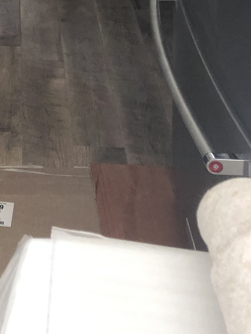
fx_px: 841
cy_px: -148
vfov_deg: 19.9
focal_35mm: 87
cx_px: -126
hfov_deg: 15.6
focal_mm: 3.99
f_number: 1.8
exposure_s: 1/30
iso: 40
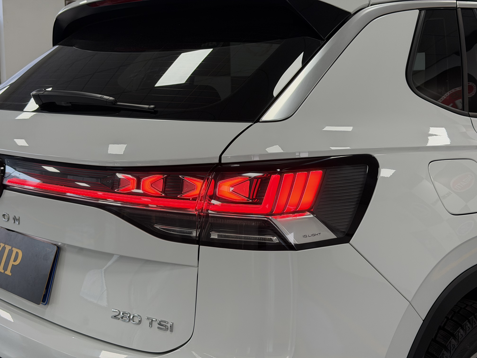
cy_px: 179
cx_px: 238
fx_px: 661
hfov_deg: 39.7
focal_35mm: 48
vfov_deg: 30.3
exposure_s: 1/100
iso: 80
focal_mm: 6.76
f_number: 1.78
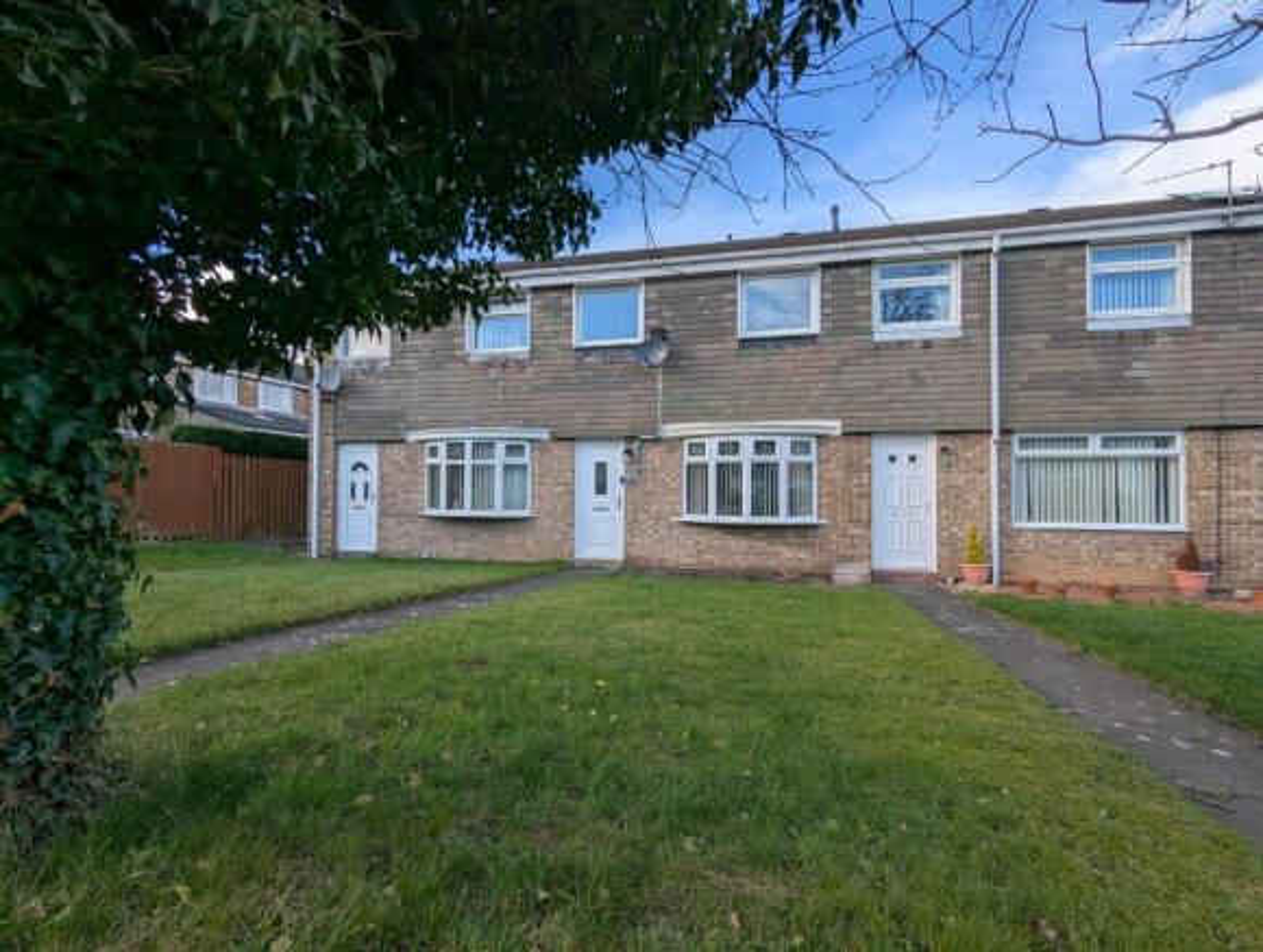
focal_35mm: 16
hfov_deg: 94.4
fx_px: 585
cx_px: 632
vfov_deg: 78.3
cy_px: 476
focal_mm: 2.35
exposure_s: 1/1010
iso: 51
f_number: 2.2
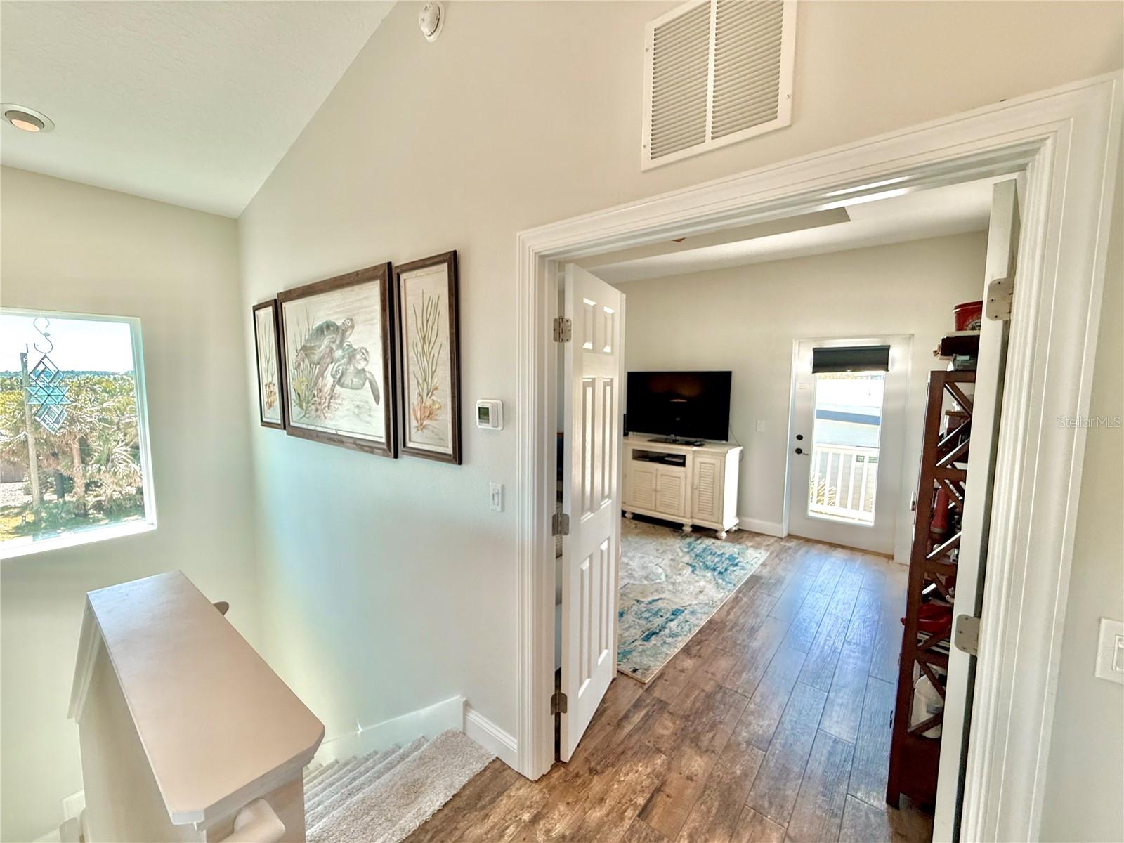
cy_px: 422
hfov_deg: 102.1
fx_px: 455
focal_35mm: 14
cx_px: 562
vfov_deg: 85.7
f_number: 2.2
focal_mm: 2.22
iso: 160
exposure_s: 1/120
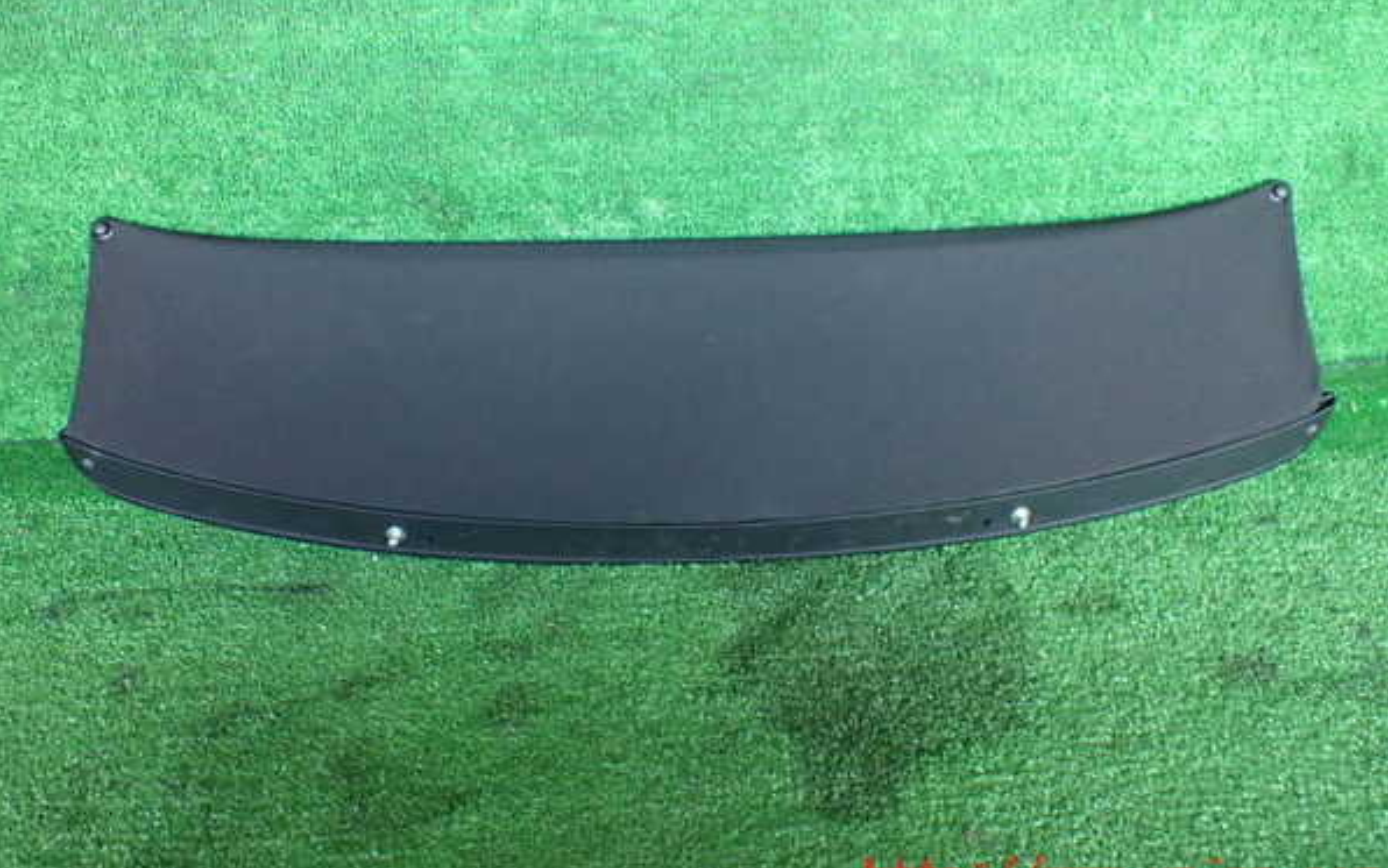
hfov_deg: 59.6
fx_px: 1211
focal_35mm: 32
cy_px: 386
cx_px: 692
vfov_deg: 39.4
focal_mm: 5.4
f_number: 2.3
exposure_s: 1/125
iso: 800
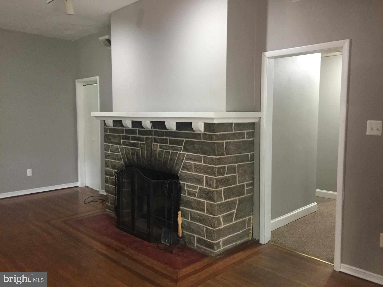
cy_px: 144
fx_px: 321
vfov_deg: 48.2
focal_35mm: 29
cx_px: 192
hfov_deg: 61.7
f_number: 2.2
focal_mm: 4.15
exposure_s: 1/20
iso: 250
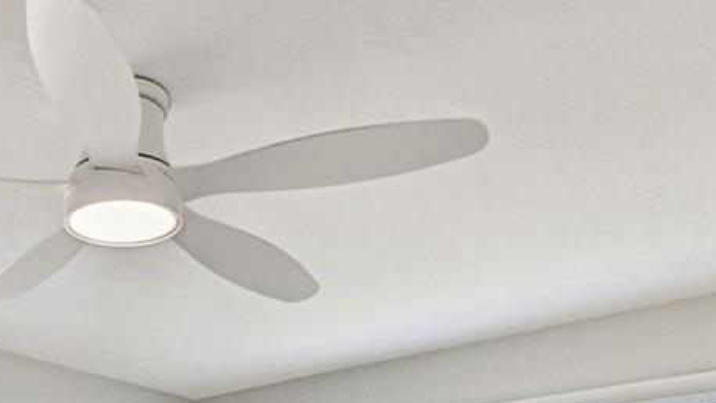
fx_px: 968
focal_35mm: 51
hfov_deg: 38.6
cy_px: 615
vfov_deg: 20.1
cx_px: 114
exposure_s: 1/80
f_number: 8
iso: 400
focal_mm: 14
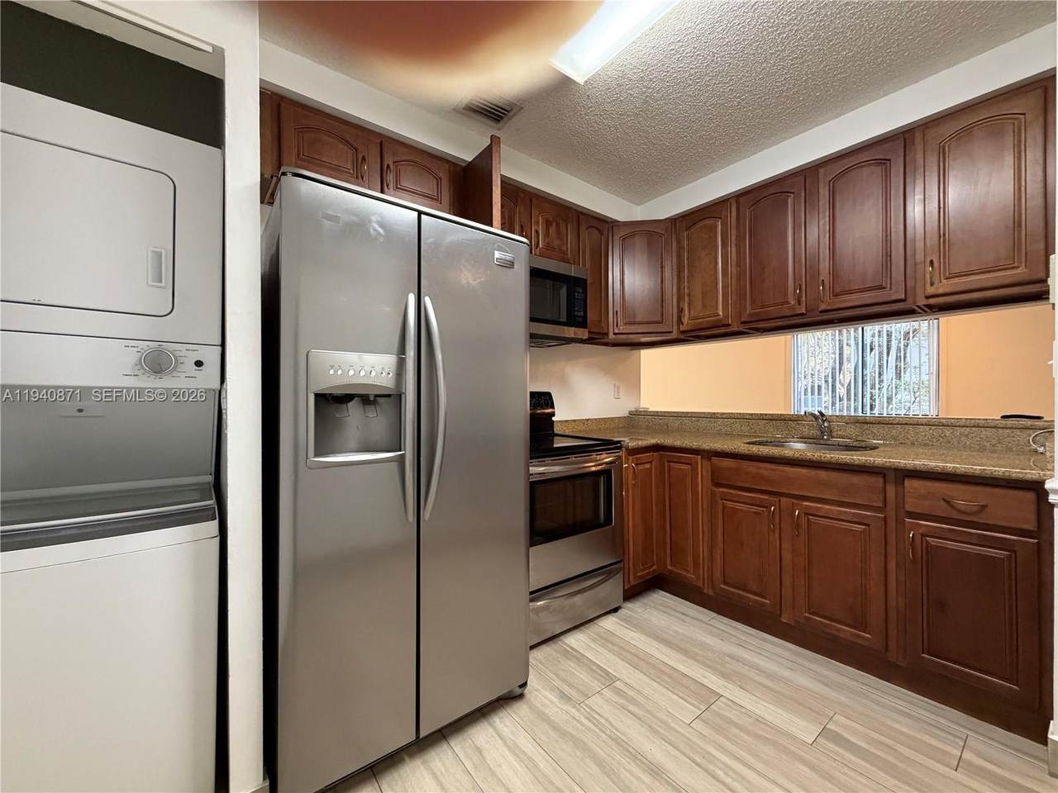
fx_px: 428
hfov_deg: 102.1
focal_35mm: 14
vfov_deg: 85.7
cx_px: 529
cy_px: 396
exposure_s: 1/60
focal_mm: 2.22
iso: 400
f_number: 2.2
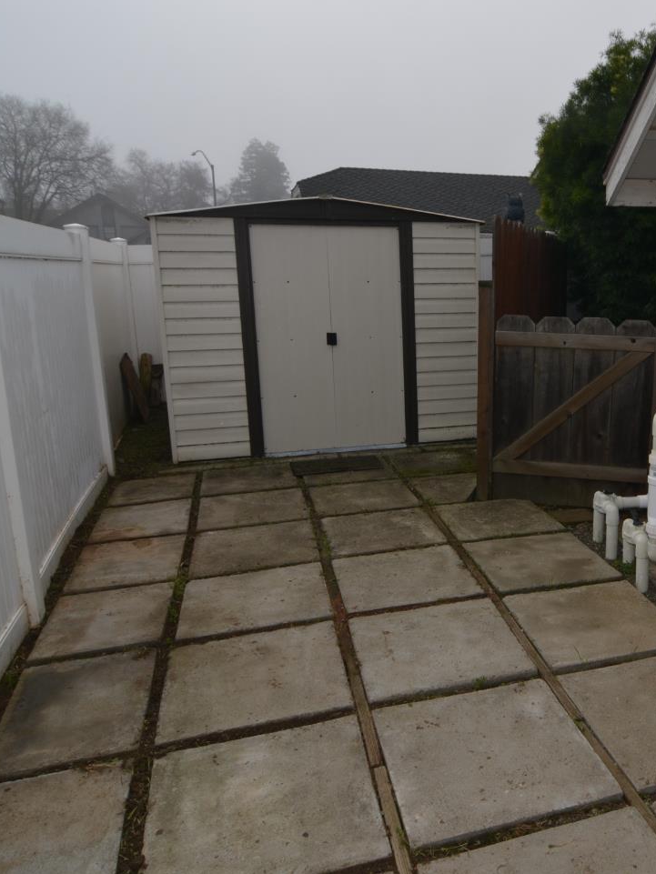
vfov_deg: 65.3
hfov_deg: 48.8
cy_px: 423
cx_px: 514
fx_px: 682
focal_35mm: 27
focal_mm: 12
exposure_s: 1/200
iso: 100
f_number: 8
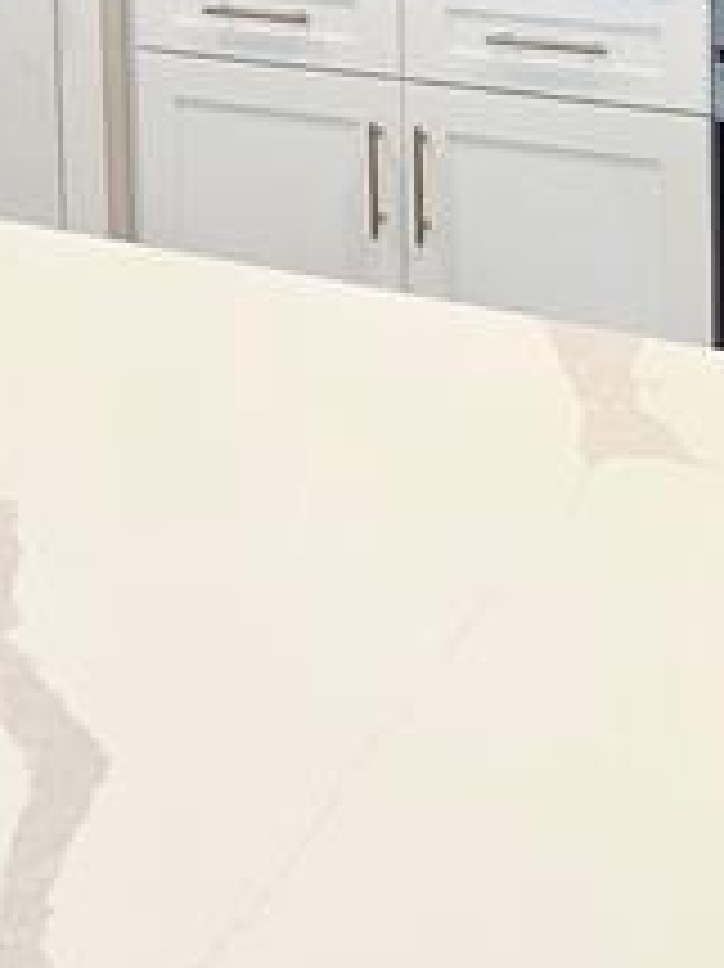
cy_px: -347
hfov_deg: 23.5
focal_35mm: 62
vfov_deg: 25.9
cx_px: 234
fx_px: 1731
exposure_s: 1/60.2
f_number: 2.2
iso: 160
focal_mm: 2.2
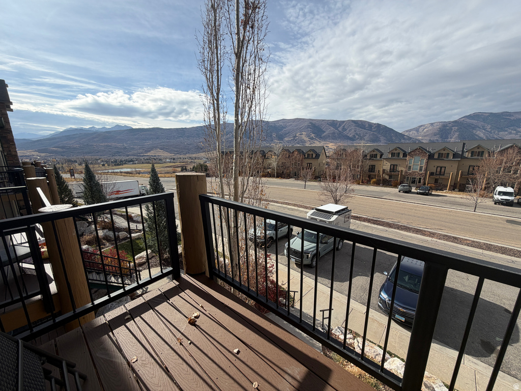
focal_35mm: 14
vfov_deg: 85.7
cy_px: 196
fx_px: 211
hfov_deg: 102.1
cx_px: 260
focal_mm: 2.22
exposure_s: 1/985
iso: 20
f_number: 2.2
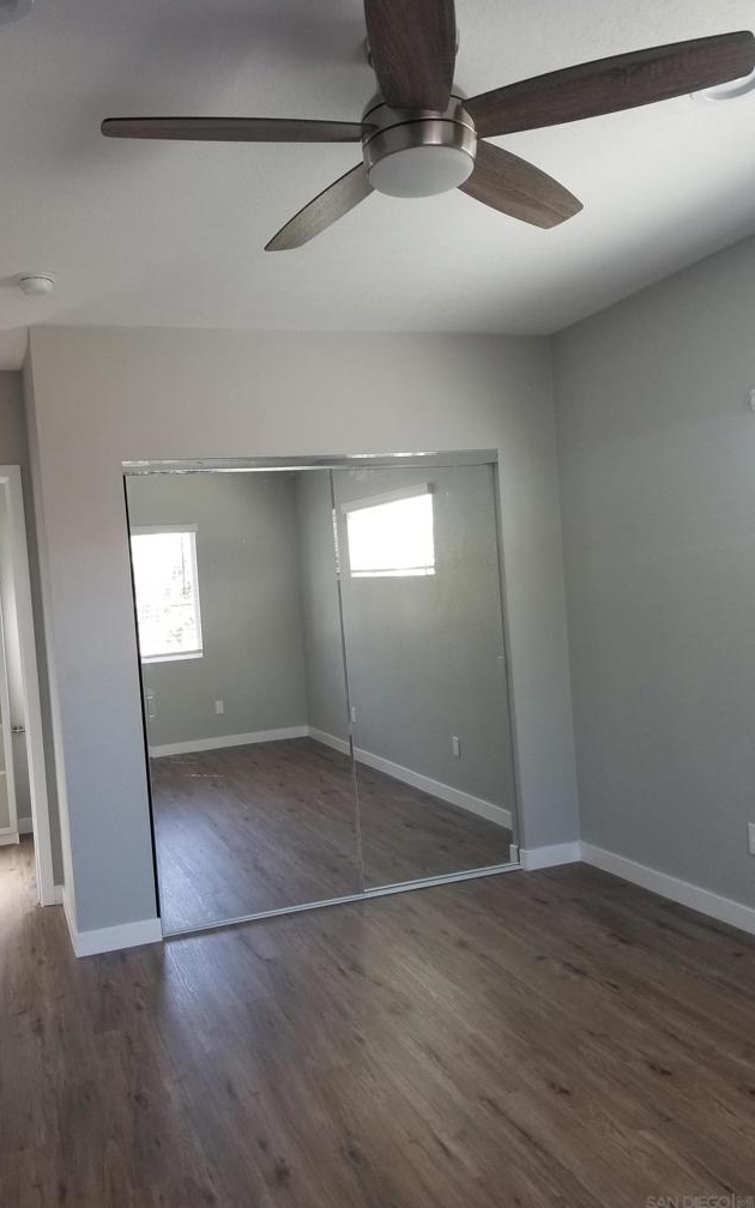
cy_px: 600
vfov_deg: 66.5
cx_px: 314
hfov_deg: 44.4
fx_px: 922
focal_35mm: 28
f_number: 1.7
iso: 80
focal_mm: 4.3
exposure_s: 1/60
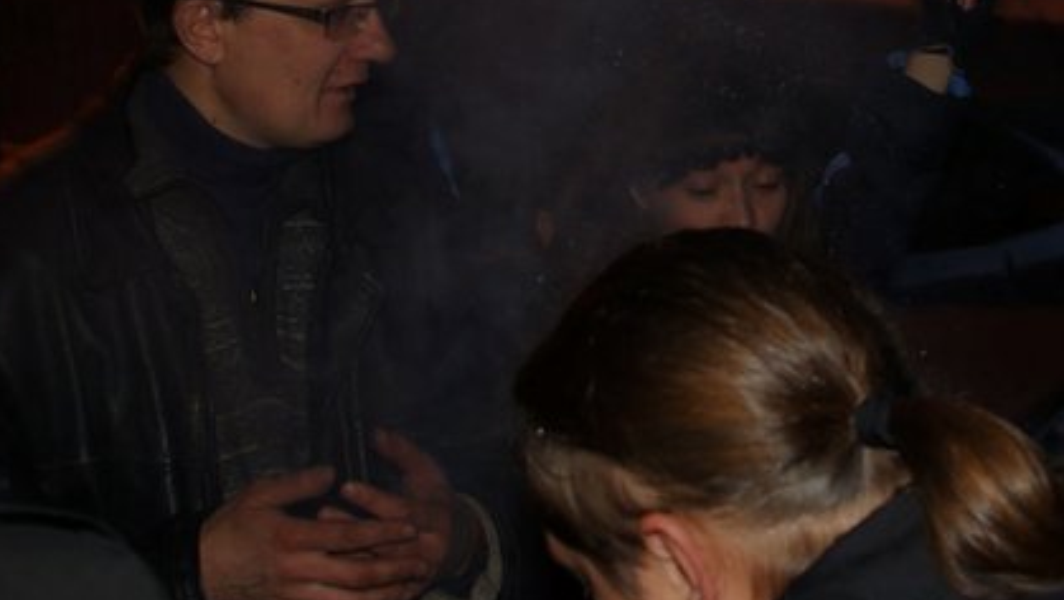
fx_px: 2963
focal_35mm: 105
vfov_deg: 11.5
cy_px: 112
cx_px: 825
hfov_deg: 20.2
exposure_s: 1/4
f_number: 5.6
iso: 200
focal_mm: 35
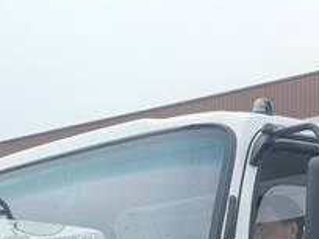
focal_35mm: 114
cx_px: 375
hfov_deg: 16.6
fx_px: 1051
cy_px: 378
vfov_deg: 12.3
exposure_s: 1/2841
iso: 50
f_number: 2
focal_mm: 5.75
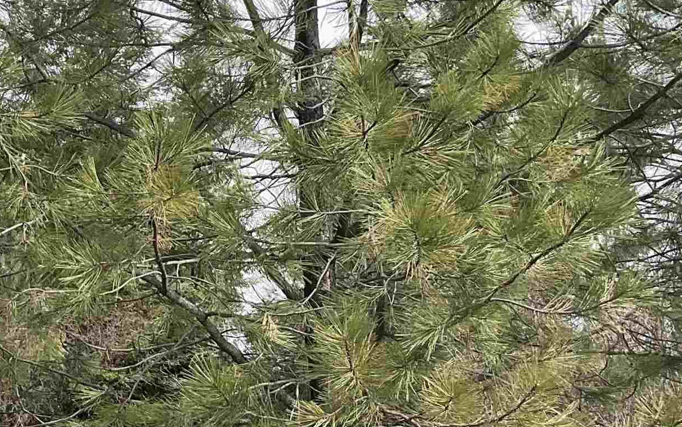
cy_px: 396
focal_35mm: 77
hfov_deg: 25.9
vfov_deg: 16.7
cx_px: 65
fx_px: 1432
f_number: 1.8
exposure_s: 1/691
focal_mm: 3
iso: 16
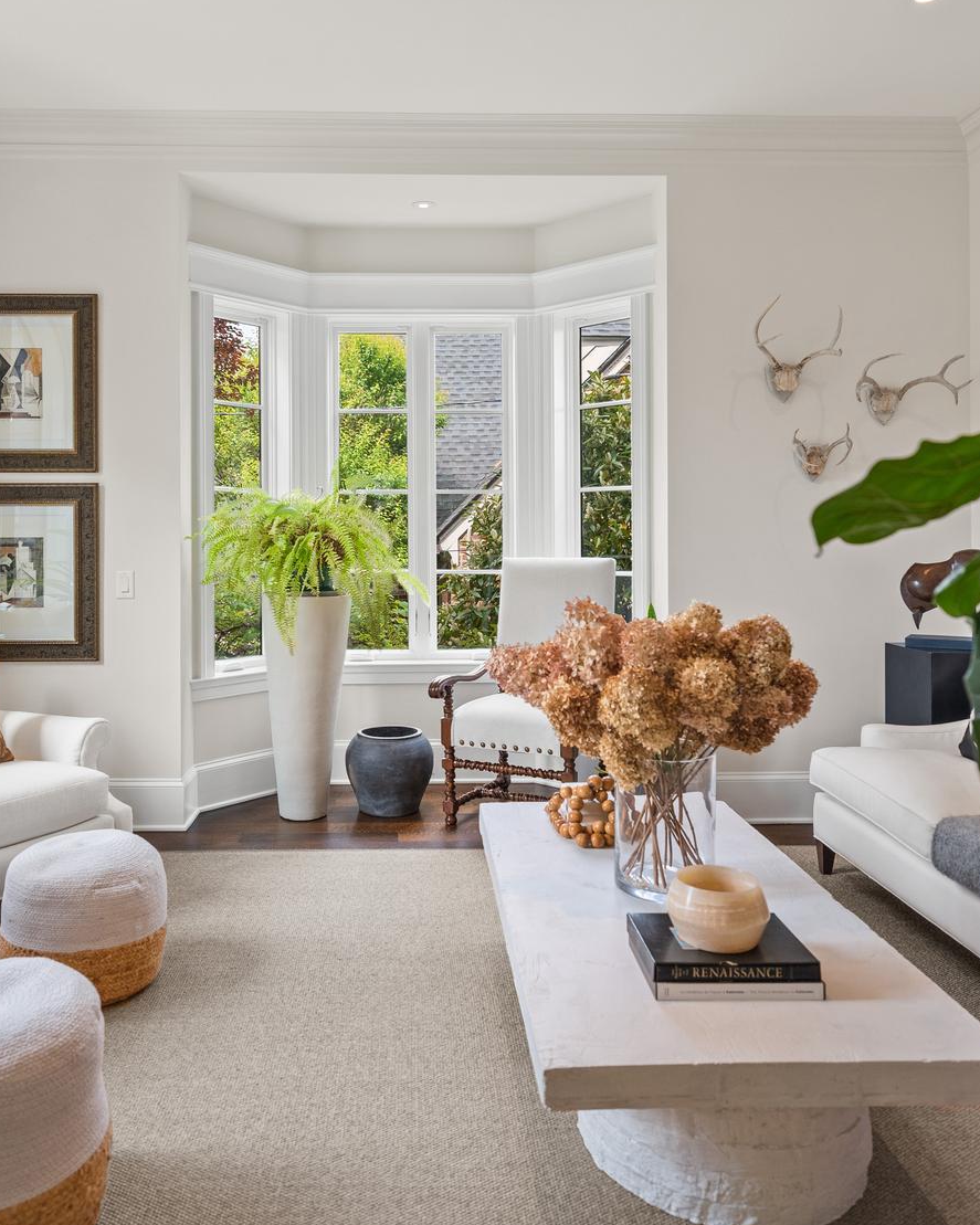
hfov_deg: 54.8
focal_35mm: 26
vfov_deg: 65.9
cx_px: 431
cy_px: 546
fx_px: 943
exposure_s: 1/60
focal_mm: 15
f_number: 2.8
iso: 800
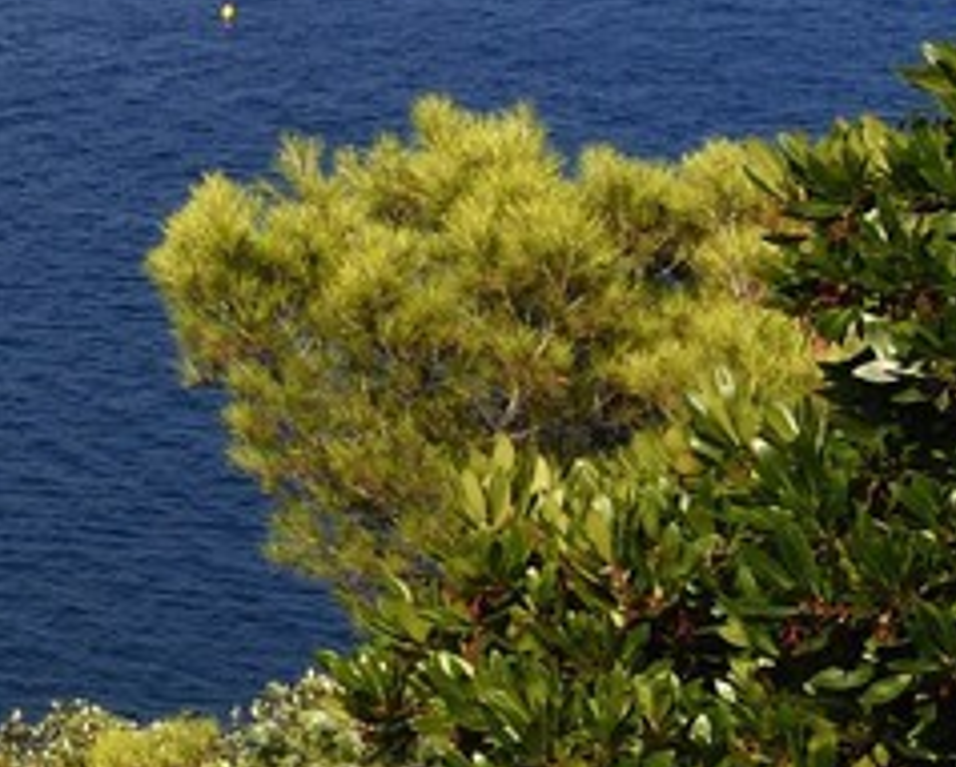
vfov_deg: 7.1
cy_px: -562
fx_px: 6062
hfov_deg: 7.8
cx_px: -1940
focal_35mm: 214
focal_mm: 34
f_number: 16
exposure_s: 1/250
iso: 200
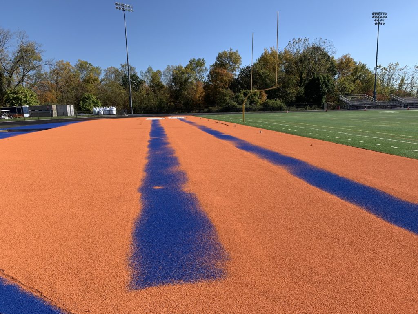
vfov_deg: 53.1
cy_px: 157
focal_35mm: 26
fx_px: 314
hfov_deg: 67.3
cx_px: 209
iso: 25
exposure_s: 1/2208
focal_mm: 4.25
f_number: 1.8
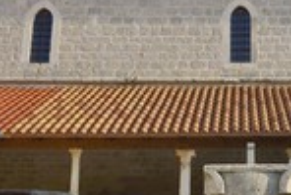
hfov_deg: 28.8
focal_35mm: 68
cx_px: 242
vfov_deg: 19.9
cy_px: 39
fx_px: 550
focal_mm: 24
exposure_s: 1/200
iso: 200
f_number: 11
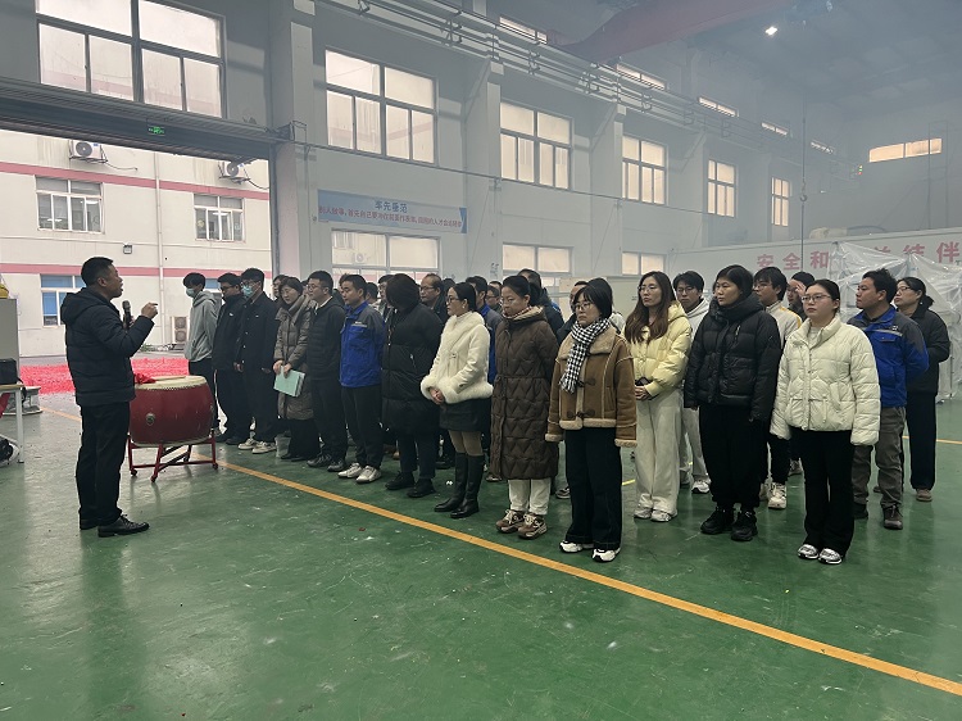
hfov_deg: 67.3
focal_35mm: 26
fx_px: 722
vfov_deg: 53.0
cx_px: 481
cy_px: 360
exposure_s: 1/50
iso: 64
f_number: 1.5
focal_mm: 5.7
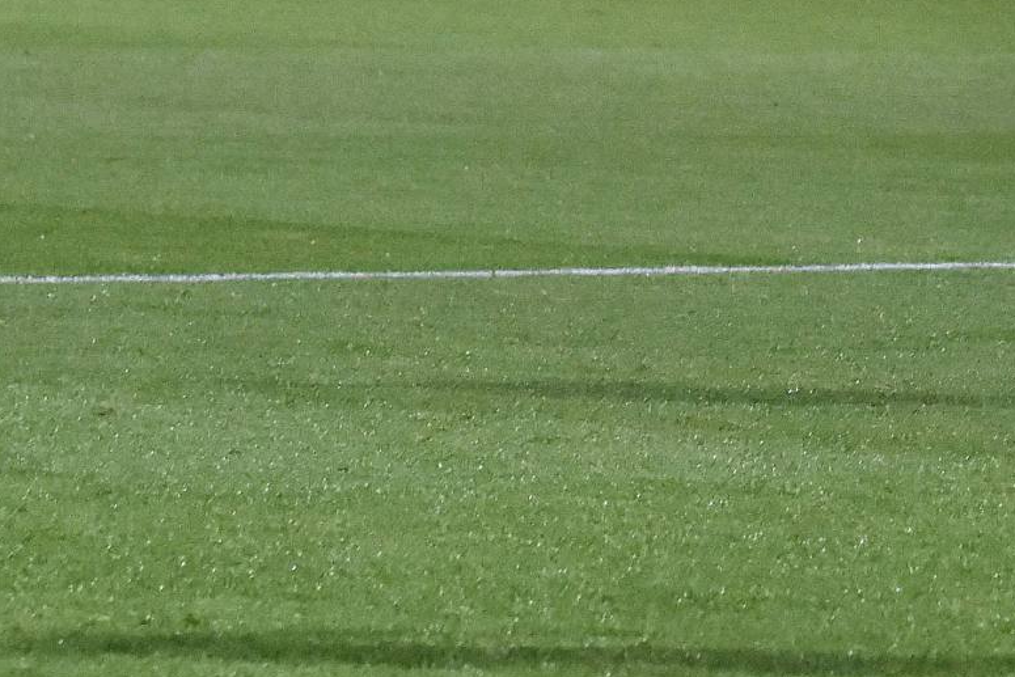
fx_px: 7331
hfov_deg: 7.9
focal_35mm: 260
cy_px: 242
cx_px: 1189
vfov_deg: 5.3
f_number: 2.8
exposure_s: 1/500
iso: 2500
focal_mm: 70
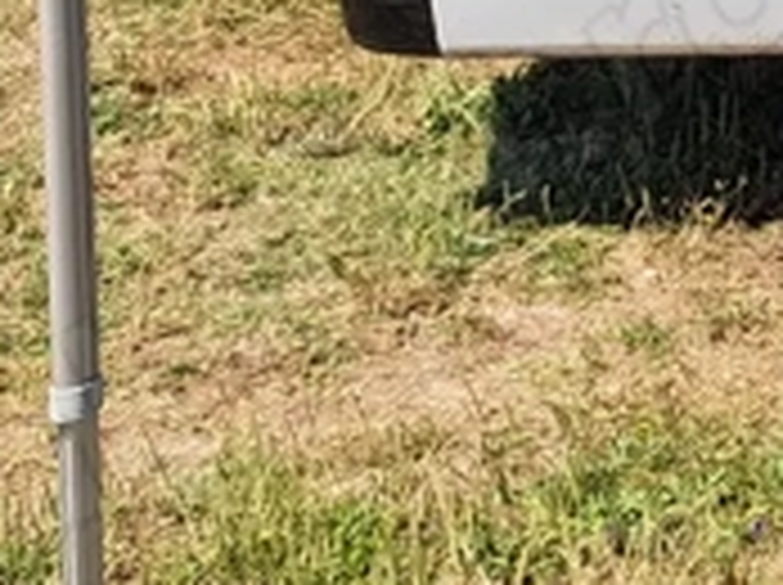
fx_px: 3117
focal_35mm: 138
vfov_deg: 9.6
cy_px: -788
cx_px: 1894
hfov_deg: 11.7
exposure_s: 1/1276
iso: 50
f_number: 1.8
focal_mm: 5.23
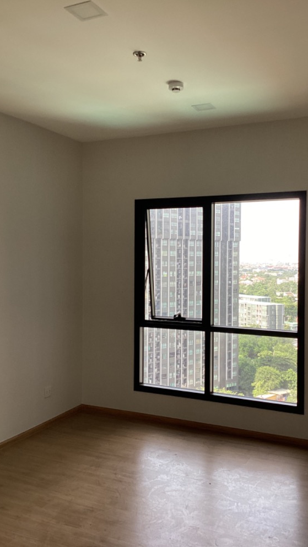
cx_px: 156
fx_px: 493
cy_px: 273
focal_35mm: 34
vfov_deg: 58.0
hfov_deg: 34.7
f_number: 2.4
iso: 64
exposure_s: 1/120
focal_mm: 3.3
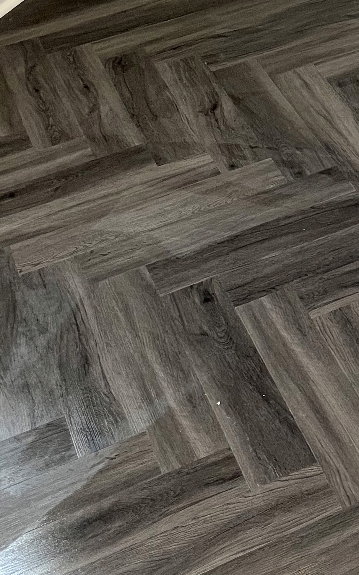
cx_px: 556
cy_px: 261
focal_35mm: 74
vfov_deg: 27.8
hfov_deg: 16.0
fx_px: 1158
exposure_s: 1/60
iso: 100
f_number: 1.6
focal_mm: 5.1
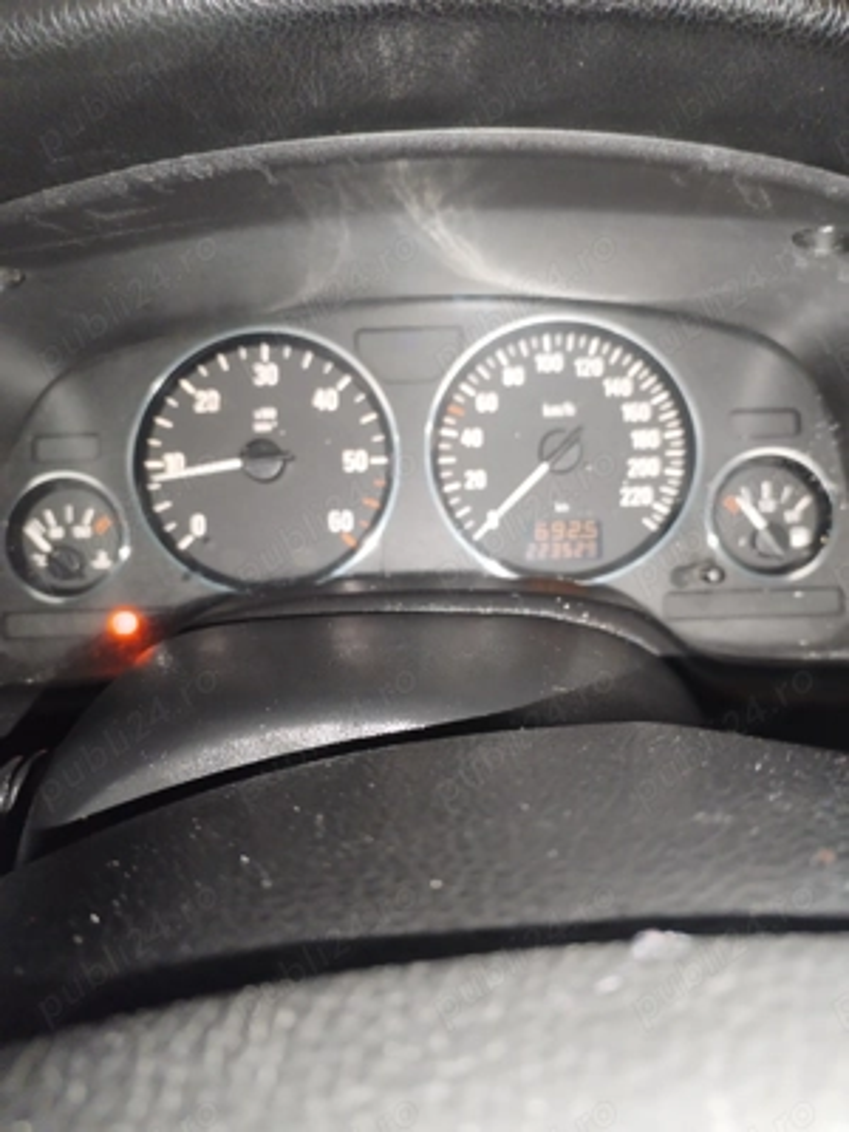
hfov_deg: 48.2
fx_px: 948
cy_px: 566
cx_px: 424
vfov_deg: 61.7
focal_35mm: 29
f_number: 1.8
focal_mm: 4.75
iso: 940
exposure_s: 1/24.6
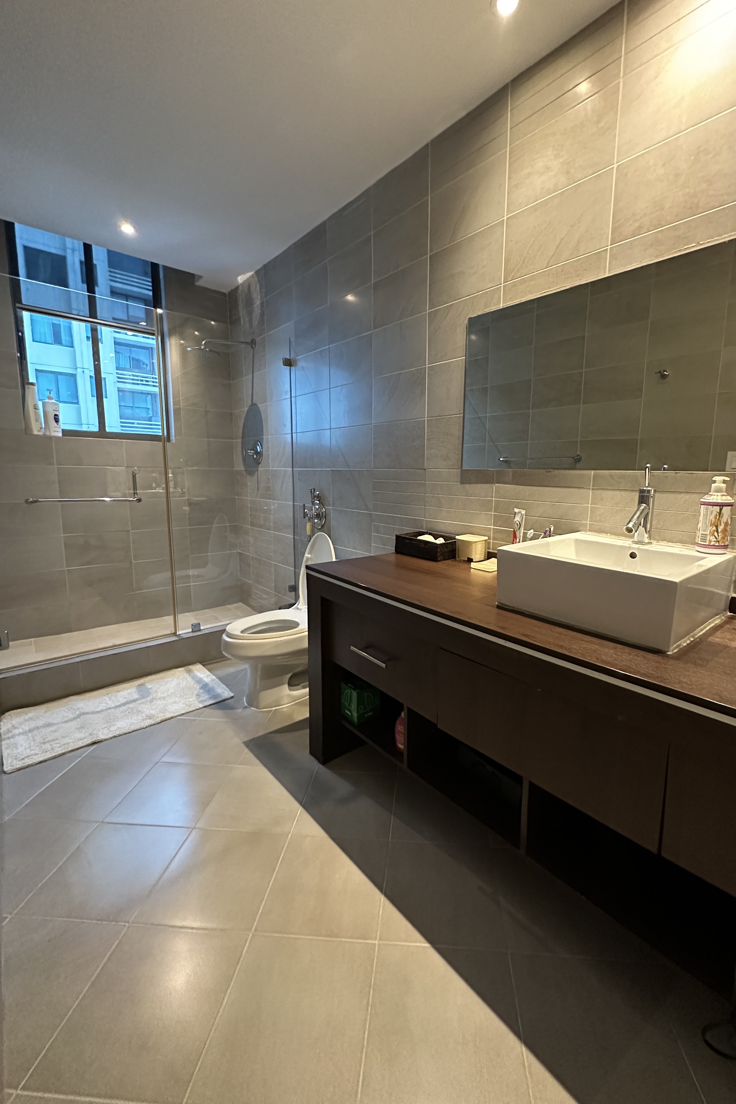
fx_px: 460
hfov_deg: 77.1
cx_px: 402
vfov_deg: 100.4
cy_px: 540
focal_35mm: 15
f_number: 2.2
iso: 800
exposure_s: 1/60
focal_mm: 2.22
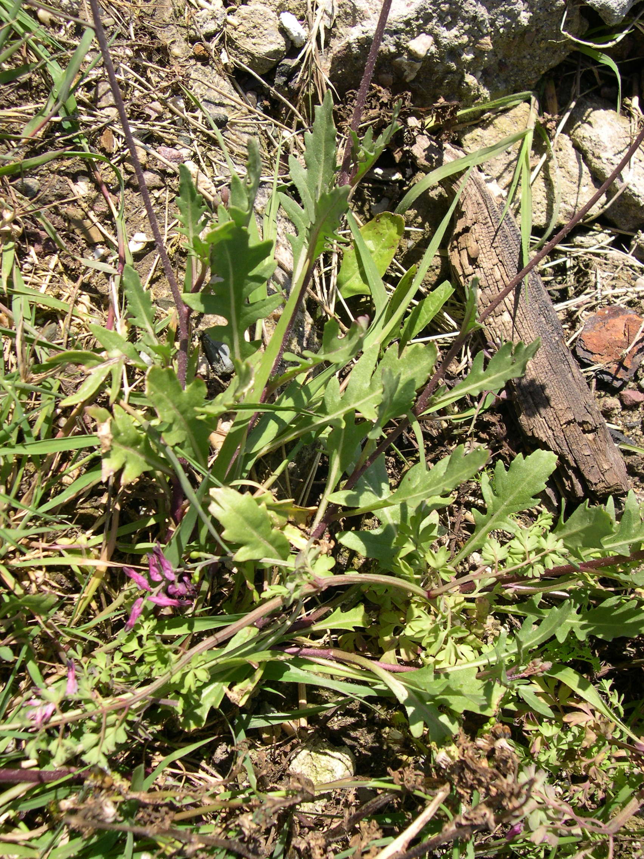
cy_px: 430
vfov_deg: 49.0
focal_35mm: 38
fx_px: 943
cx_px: 322
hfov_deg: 37.7
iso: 100
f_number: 7.6
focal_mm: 8
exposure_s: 1/116
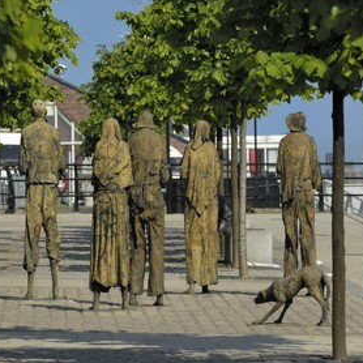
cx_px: 135
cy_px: 182
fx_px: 4580
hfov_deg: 4.5
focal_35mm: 386
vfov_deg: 4.5
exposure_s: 1/400
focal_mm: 200
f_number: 6.7
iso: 100
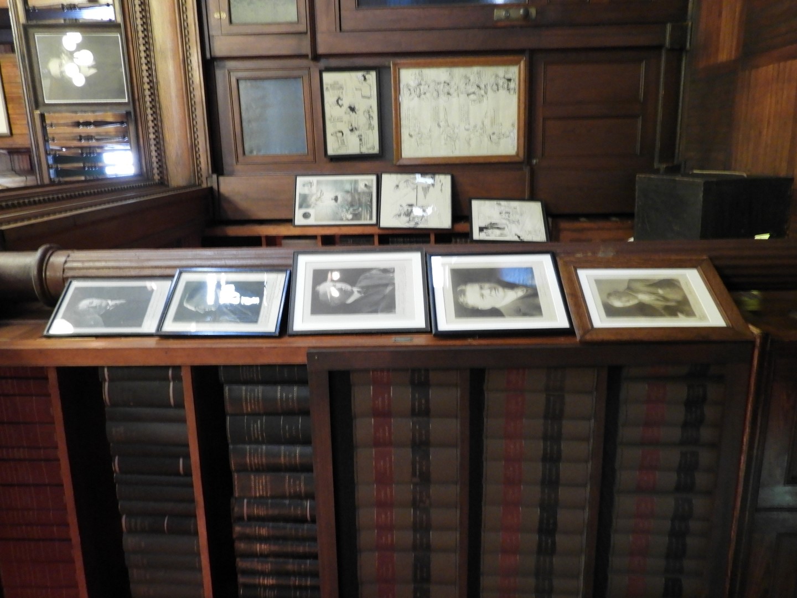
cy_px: 299
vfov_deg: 49.7
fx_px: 645
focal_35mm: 28
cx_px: 398
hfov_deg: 63.4
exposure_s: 1/6
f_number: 3.5
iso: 800
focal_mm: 5
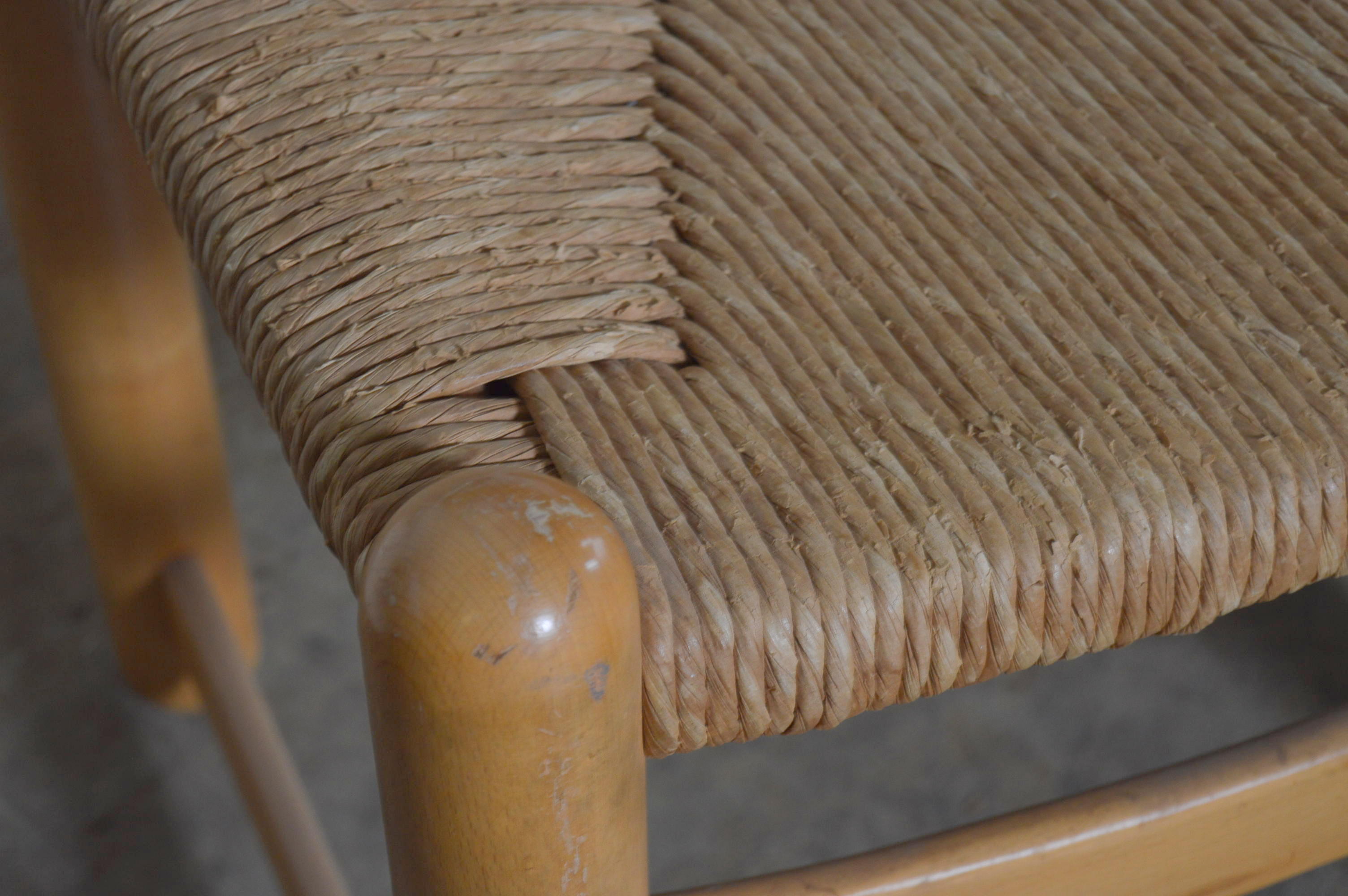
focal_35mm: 82
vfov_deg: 16.5
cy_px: 448
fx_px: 3086
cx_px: 674
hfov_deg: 24.6
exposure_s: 1/60
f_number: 5.6
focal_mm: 55
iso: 400
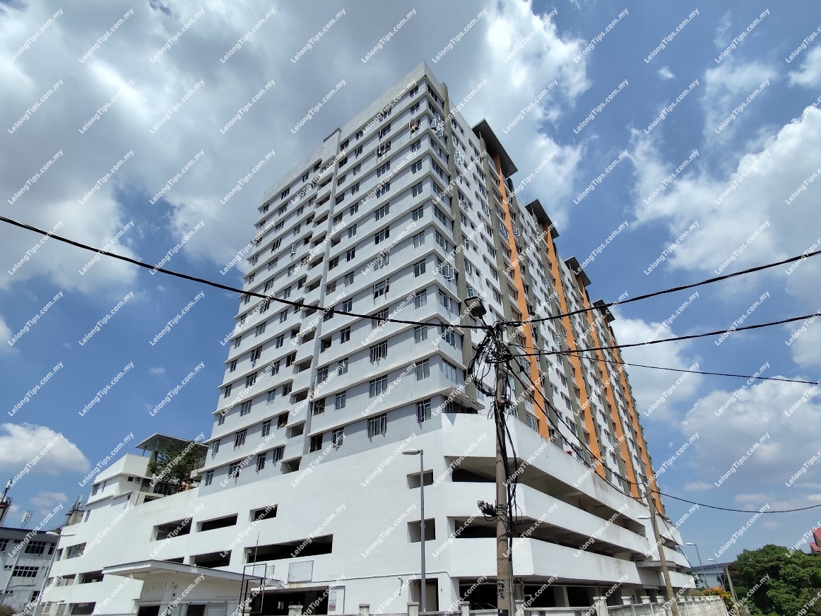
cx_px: 410
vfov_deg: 78.1
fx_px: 380
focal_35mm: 16
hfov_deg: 94.5
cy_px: 308
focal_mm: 1.65
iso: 50
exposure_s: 1/2644
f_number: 2.2
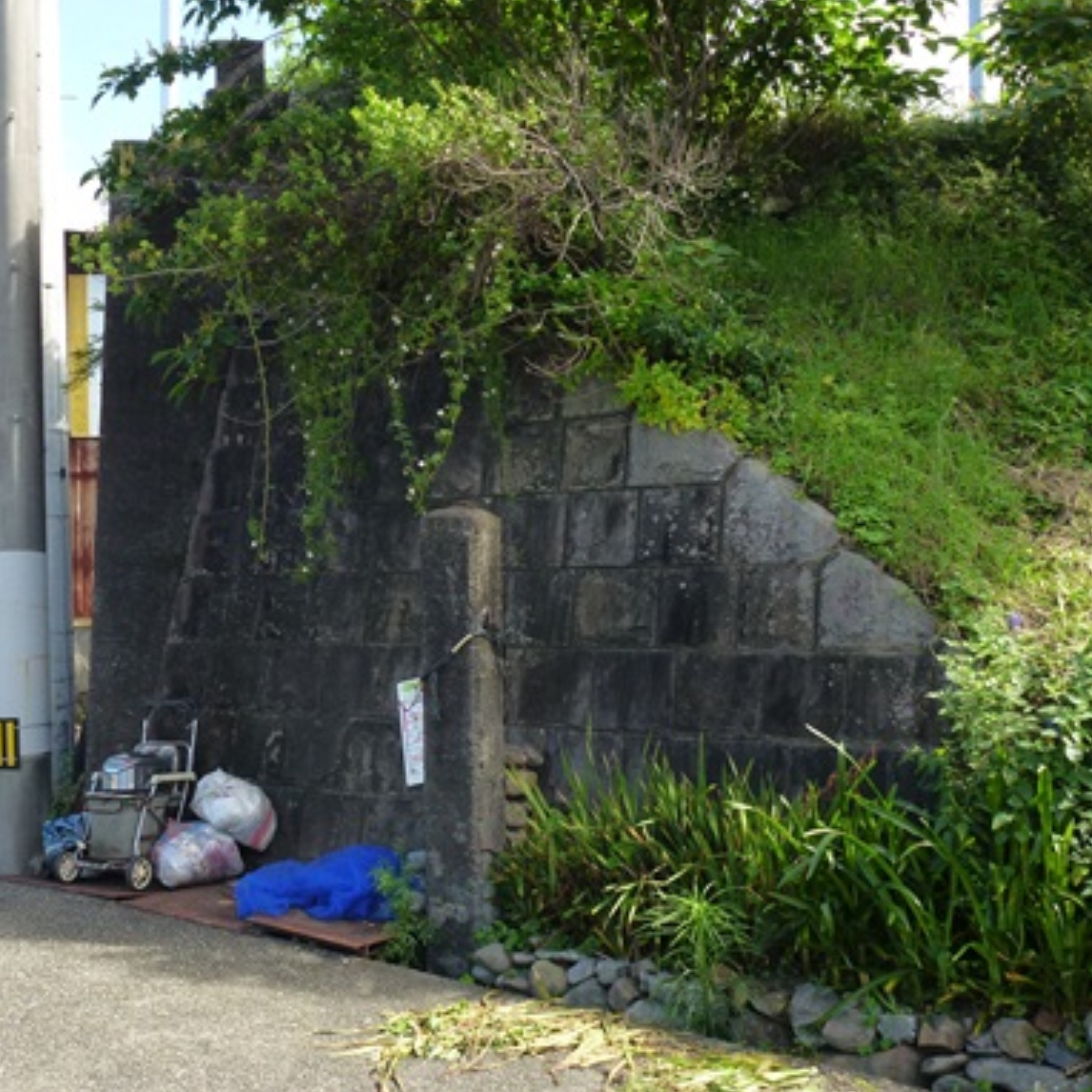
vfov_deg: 46.0
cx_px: 412
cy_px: 545
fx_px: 1285
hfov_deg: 45.7
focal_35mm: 36
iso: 160
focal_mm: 5.4
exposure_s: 1/250
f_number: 4
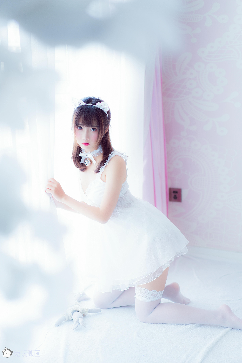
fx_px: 554
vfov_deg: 36.2
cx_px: 121
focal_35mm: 55
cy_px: 182
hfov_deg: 24.6
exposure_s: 1/60
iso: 100
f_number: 1.8
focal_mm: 55
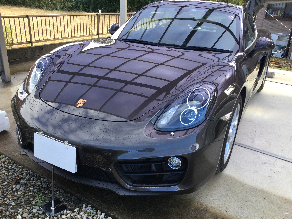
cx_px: 146
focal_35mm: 31
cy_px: 110
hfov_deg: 58.4
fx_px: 261
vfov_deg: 45.4
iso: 25
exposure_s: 1/120
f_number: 2.4
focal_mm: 3.3
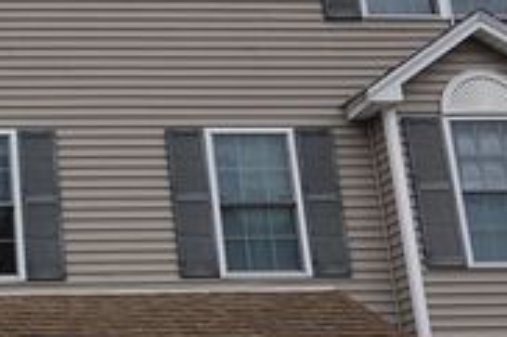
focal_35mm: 66
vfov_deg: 20.4
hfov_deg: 26.7
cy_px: 252
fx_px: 929
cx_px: -120
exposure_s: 1/200
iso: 100
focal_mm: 8.8
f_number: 2.4
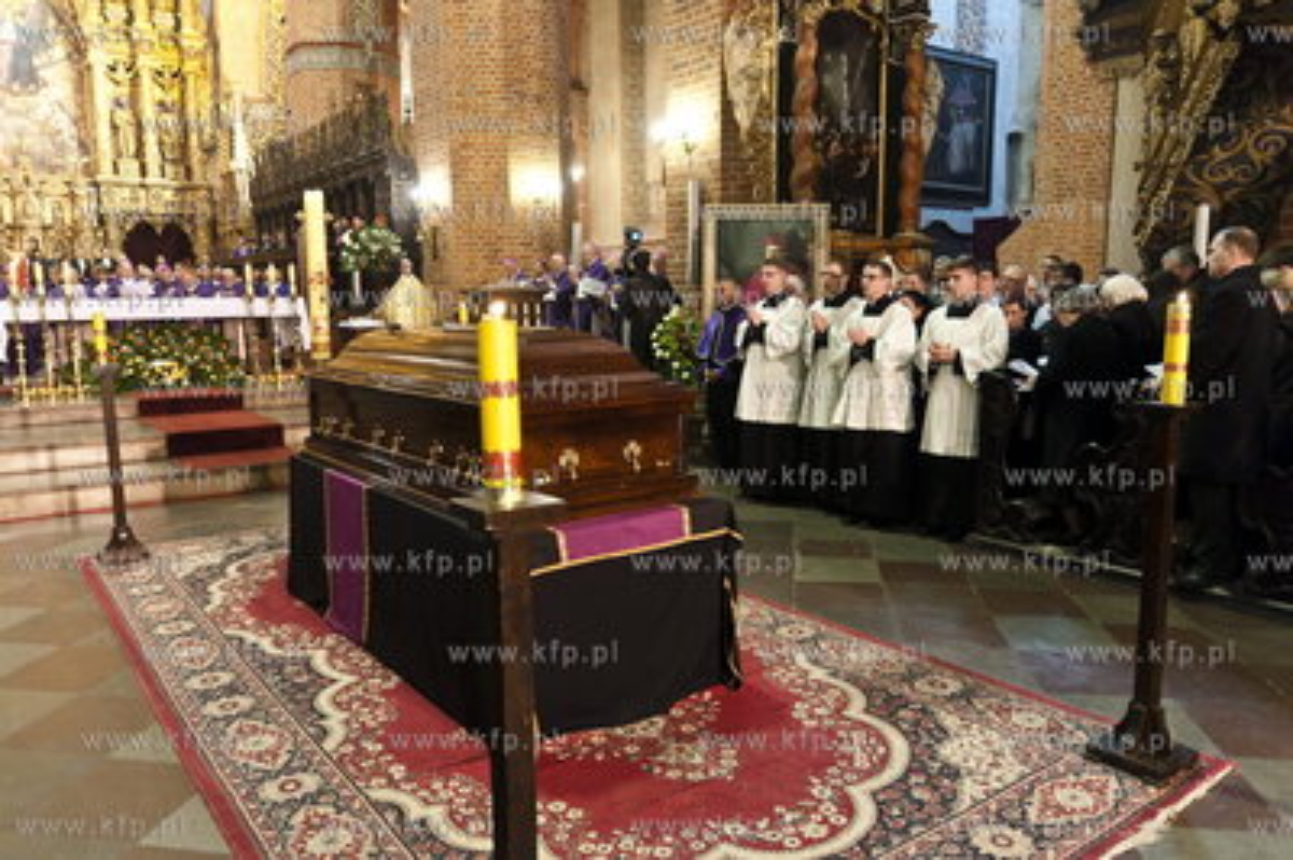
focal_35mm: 26
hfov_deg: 70.5
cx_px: 646
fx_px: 915
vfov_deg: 50.3
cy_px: 430
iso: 1250
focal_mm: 17
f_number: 2.8
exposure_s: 1/25
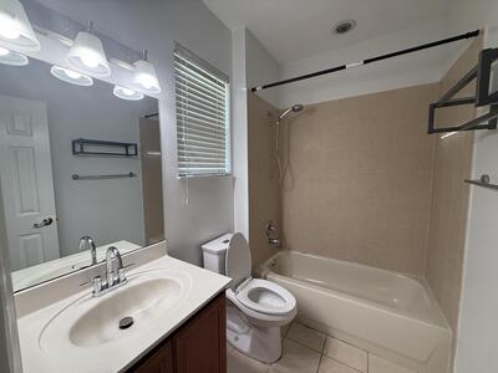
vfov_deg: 85.7
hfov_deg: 102.1
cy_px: 186
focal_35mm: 14
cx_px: 249
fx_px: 201
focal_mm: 2.22
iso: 160
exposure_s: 1/120
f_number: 2.2
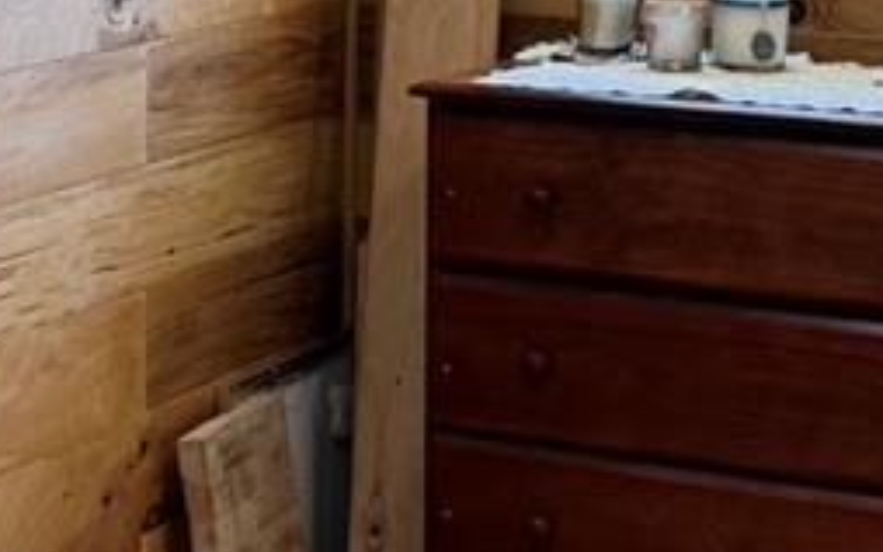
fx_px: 2889
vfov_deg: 10.7
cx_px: -42
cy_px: -142
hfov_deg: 16.9
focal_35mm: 120
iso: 100
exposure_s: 1/134
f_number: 1.78
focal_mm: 6.76
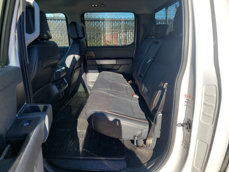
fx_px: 159
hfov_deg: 71.6
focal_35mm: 24
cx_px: 114
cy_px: 86
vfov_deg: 56.8
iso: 50
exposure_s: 1/207
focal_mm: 6.7
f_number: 1.8
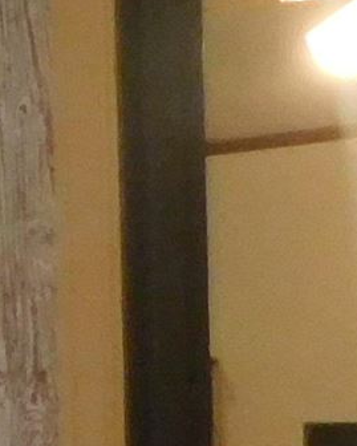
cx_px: -1173
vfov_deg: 9.4
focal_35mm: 205
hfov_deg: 6.0
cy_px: 372
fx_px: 2706
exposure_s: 1/25
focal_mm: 4
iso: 400
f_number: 3
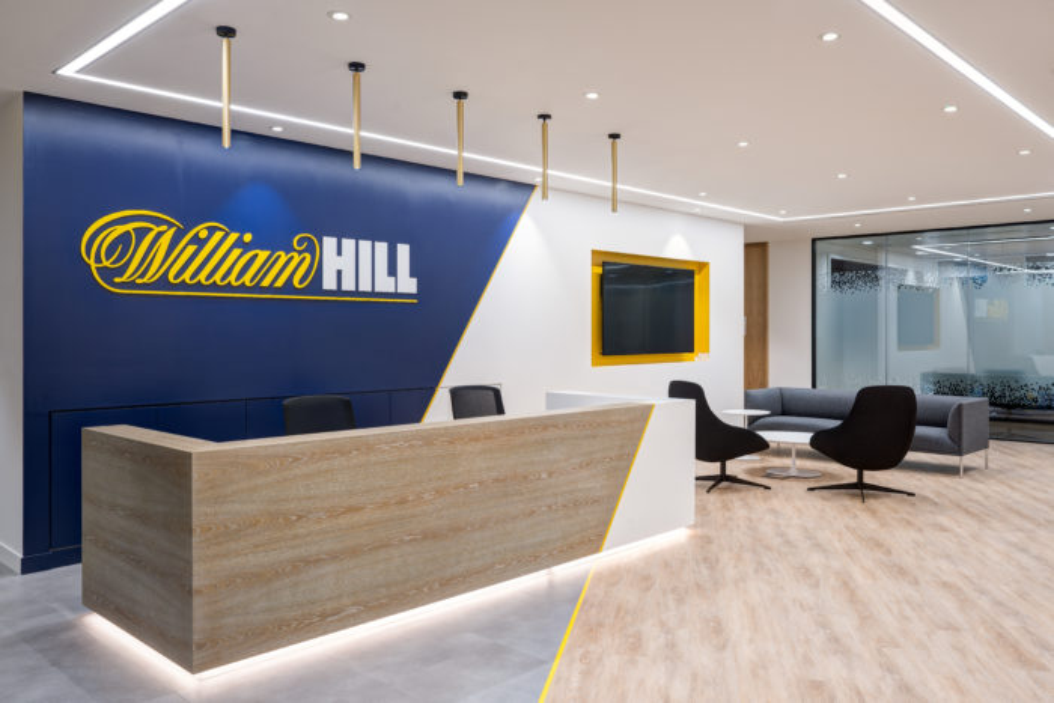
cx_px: 527
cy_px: 352
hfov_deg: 54.4
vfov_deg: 37.9
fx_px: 1025
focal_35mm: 35
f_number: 2.8
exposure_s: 1/1.43
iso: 100
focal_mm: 35
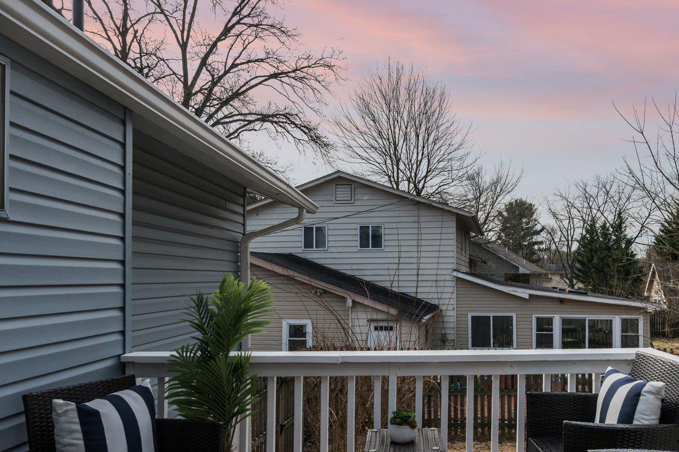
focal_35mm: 26
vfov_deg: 49.0
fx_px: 490
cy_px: 284
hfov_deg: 67.6
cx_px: 450
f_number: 7.1
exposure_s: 1/500
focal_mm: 14
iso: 400
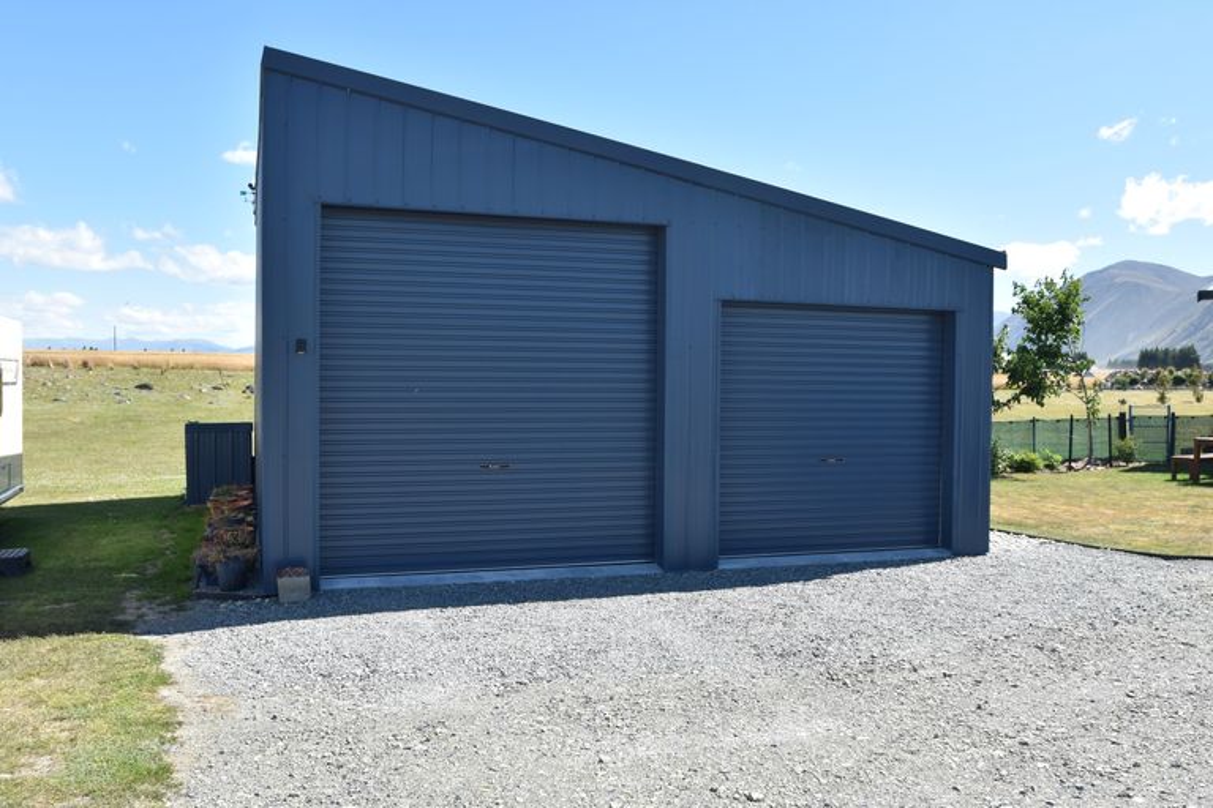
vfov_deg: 43.6
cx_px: 606
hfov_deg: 61.9
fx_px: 1011
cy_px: 404
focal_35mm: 30
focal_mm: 20
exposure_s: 1/320
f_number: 9
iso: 200
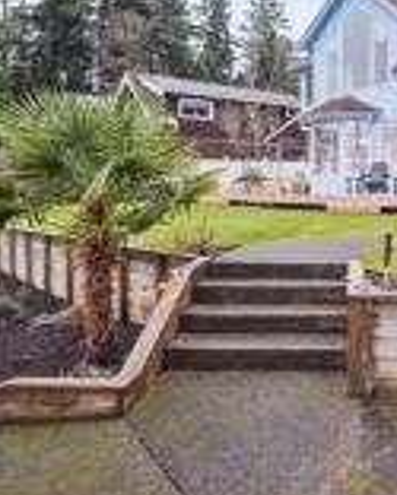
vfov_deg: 48.6
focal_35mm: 36
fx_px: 528
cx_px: 324
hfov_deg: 39.4
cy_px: 132
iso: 250
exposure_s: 1/18
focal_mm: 10
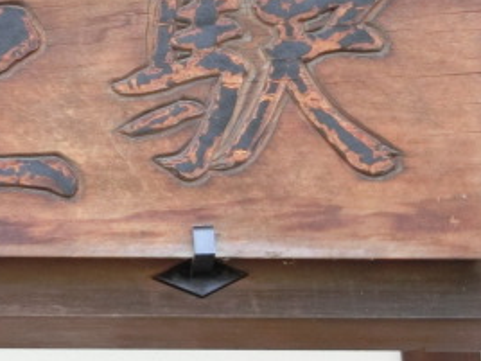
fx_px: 2654
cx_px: -34
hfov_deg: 10.2
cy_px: 36
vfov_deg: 7.8
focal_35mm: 191
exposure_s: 1/80
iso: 500
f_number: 5.4
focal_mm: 14.3
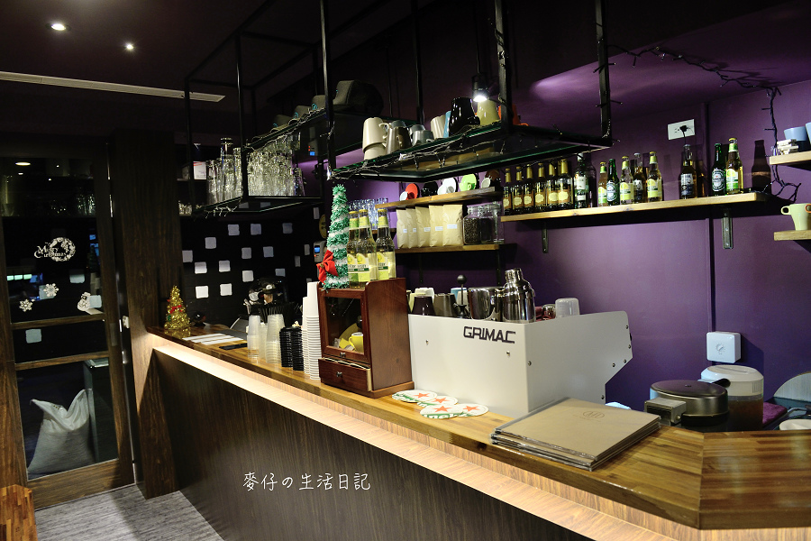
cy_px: 270
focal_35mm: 24
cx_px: 406
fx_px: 541
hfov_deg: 73.7
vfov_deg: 53.1
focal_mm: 24
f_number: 5.6
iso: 800
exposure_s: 1/25
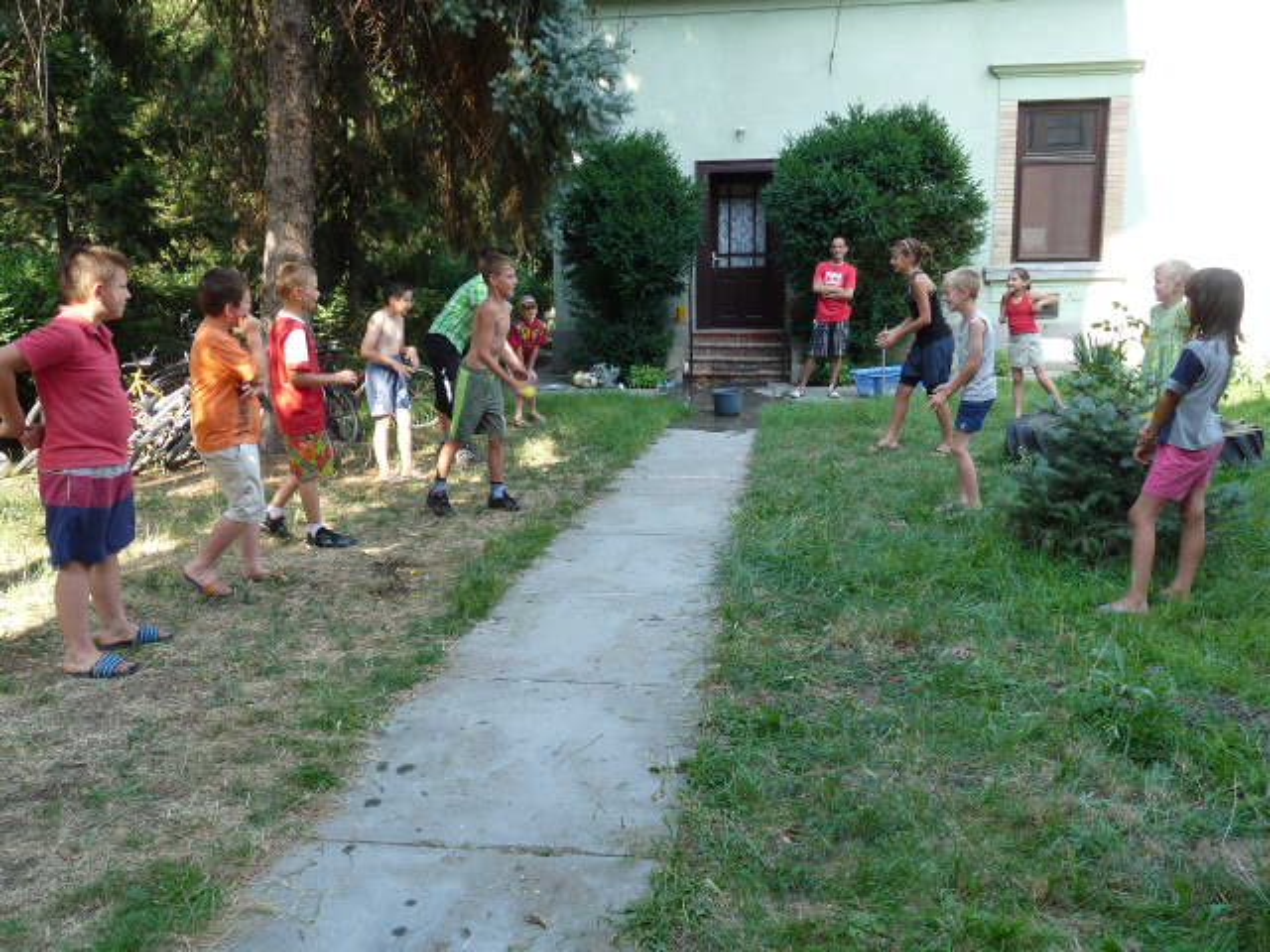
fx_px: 991
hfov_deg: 65.3
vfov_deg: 51.4
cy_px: 476
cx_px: 635
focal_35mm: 27
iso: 100
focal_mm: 4.8
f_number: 3.6
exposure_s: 1/100
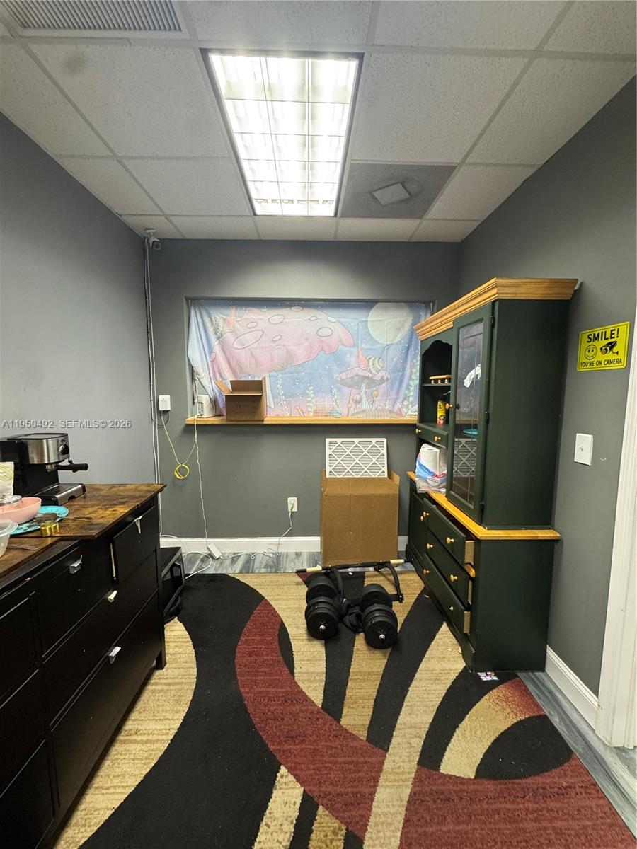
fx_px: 344
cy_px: 424
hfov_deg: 85.7
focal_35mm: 14
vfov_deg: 102.1
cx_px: 318
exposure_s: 1/60
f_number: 2.2
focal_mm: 2.22
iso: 320
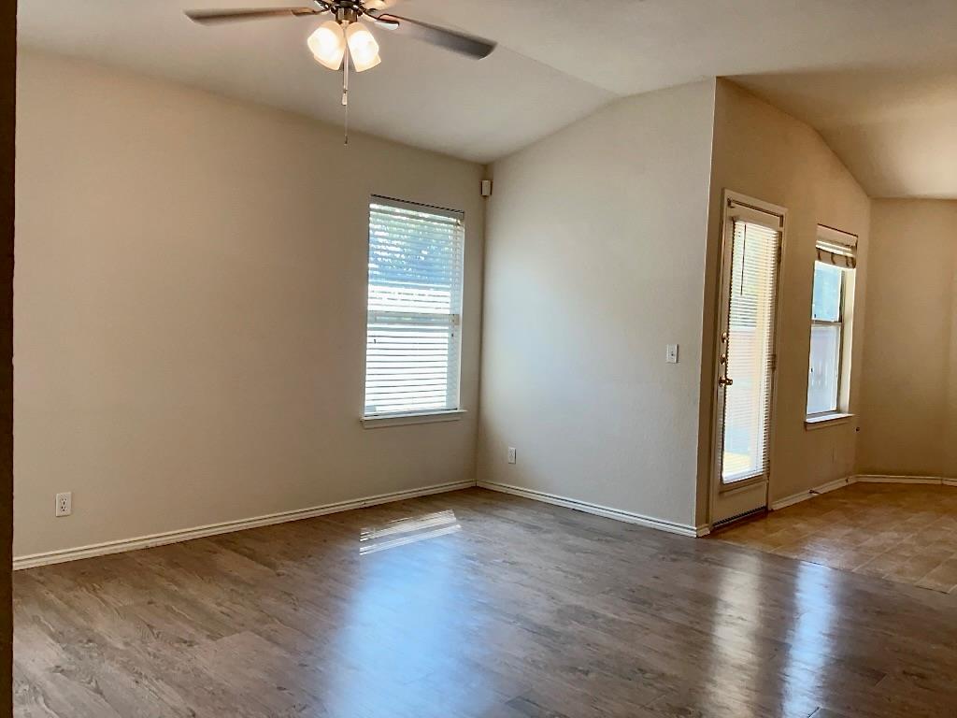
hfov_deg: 65.3
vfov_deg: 51.4
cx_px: 478
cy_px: 359
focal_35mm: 27
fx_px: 746
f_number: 1.8
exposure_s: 1/120
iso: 50
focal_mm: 3
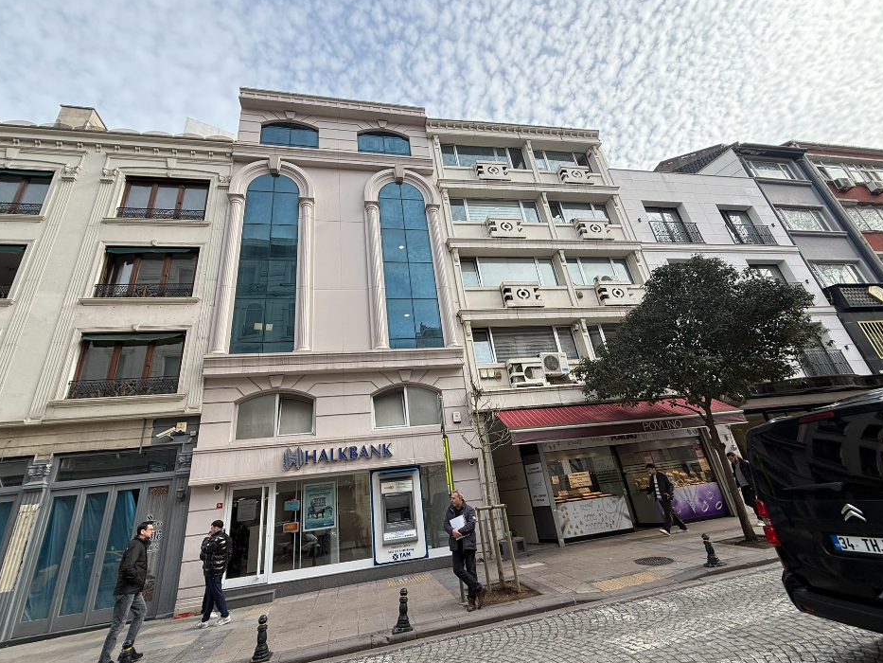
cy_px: 335
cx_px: 429
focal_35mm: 15
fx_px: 383
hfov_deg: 98.1
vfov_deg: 81.8
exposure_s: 1/726
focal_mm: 2.22
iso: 50
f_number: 2.2
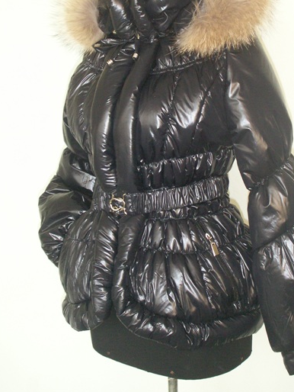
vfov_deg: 41.0
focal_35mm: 46
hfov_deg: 31.5
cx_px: 177
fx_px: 520
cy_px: 157
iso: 160
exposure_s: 1/40
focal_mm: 7.7
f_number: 3.5
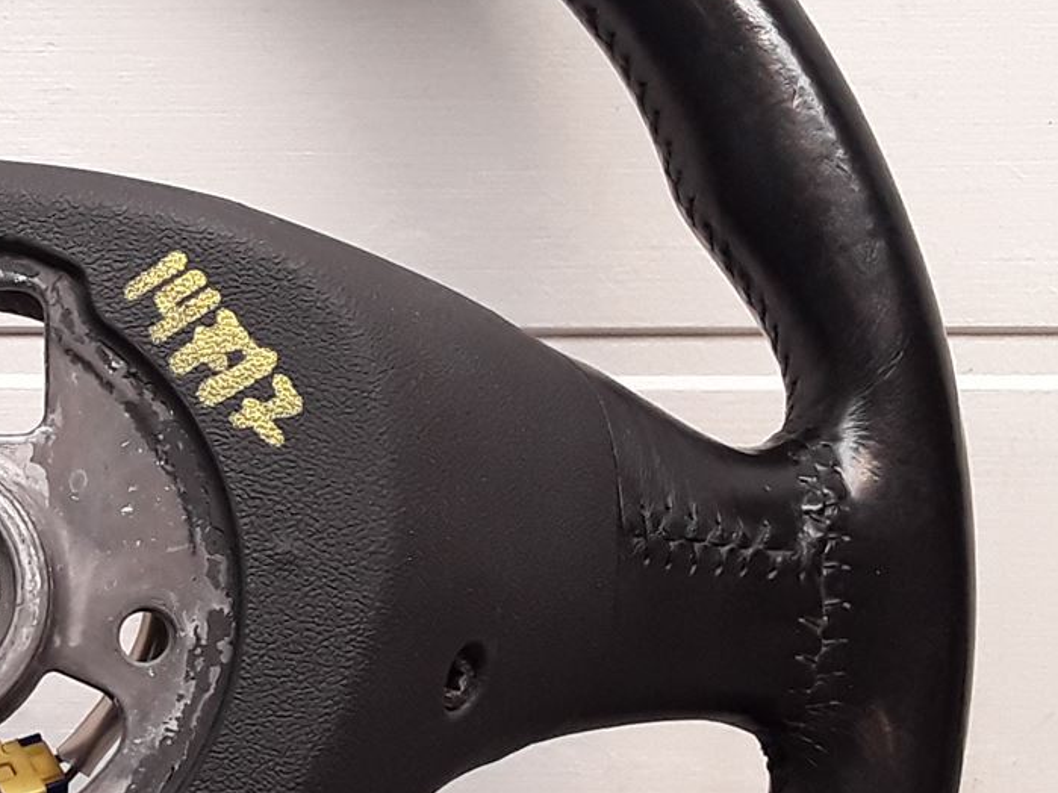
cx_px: -91
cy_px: 589
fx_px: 2506
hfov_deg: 22.6
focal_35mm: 82
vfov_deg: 17.9
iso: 64
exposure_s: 1/100
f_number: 1.9
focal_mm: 2.91
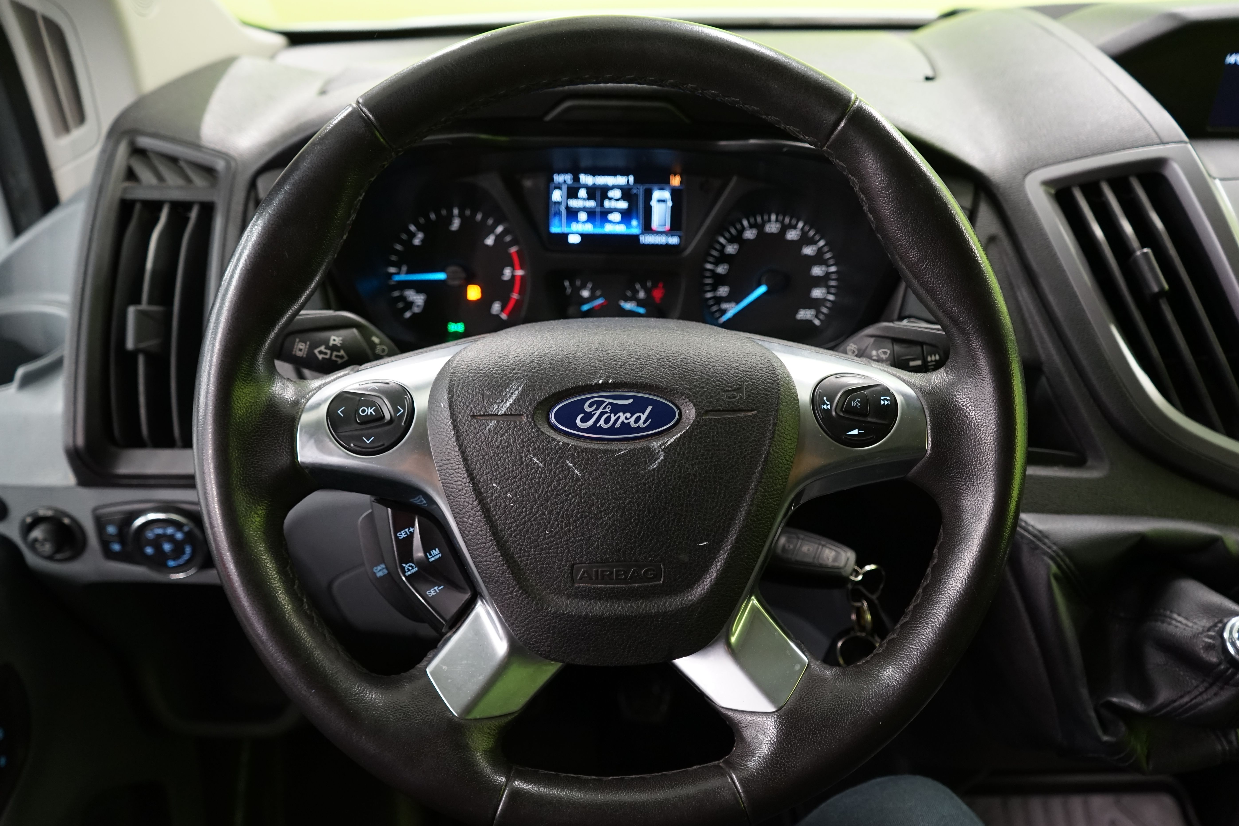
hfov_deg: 61.9
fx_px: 1032
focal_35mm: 30
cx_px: 625
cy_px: 427
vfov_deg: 43.6
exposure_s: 1/25
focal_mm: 28
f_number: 4.5
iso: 1250
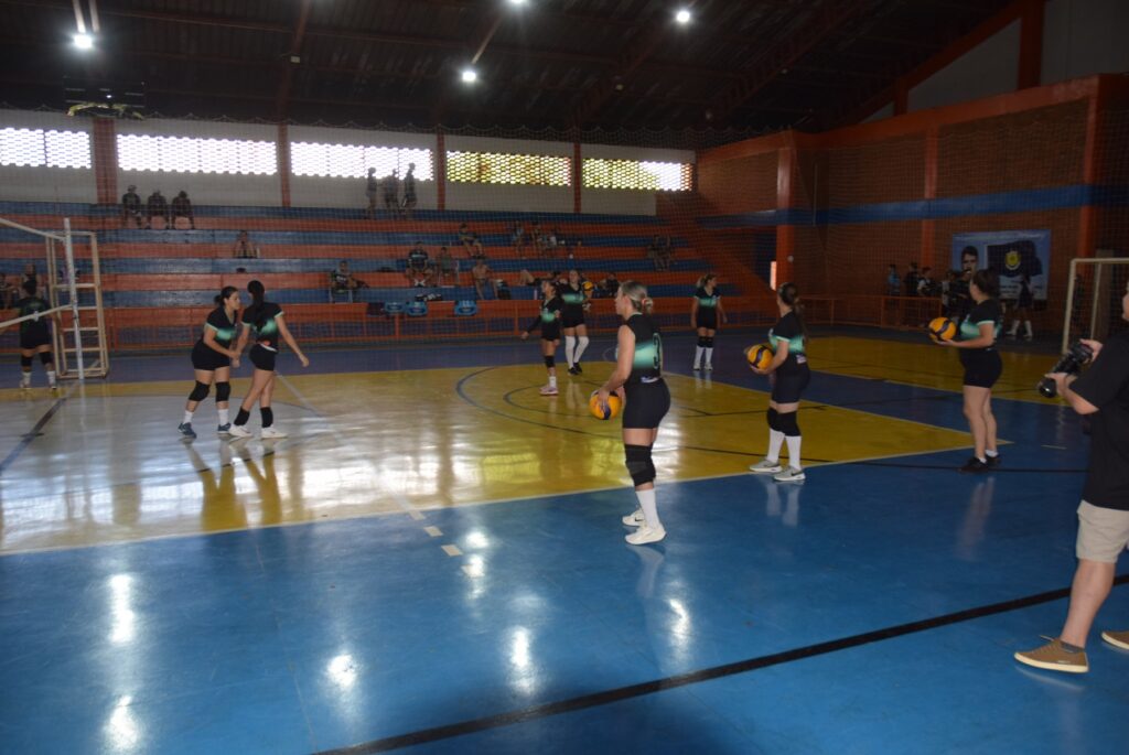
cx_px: 564
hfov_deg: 67.3
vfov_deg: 48.0
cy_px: 378
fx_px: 848
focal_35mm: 27
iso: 800
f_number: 5
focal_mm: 18
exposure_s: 1/100
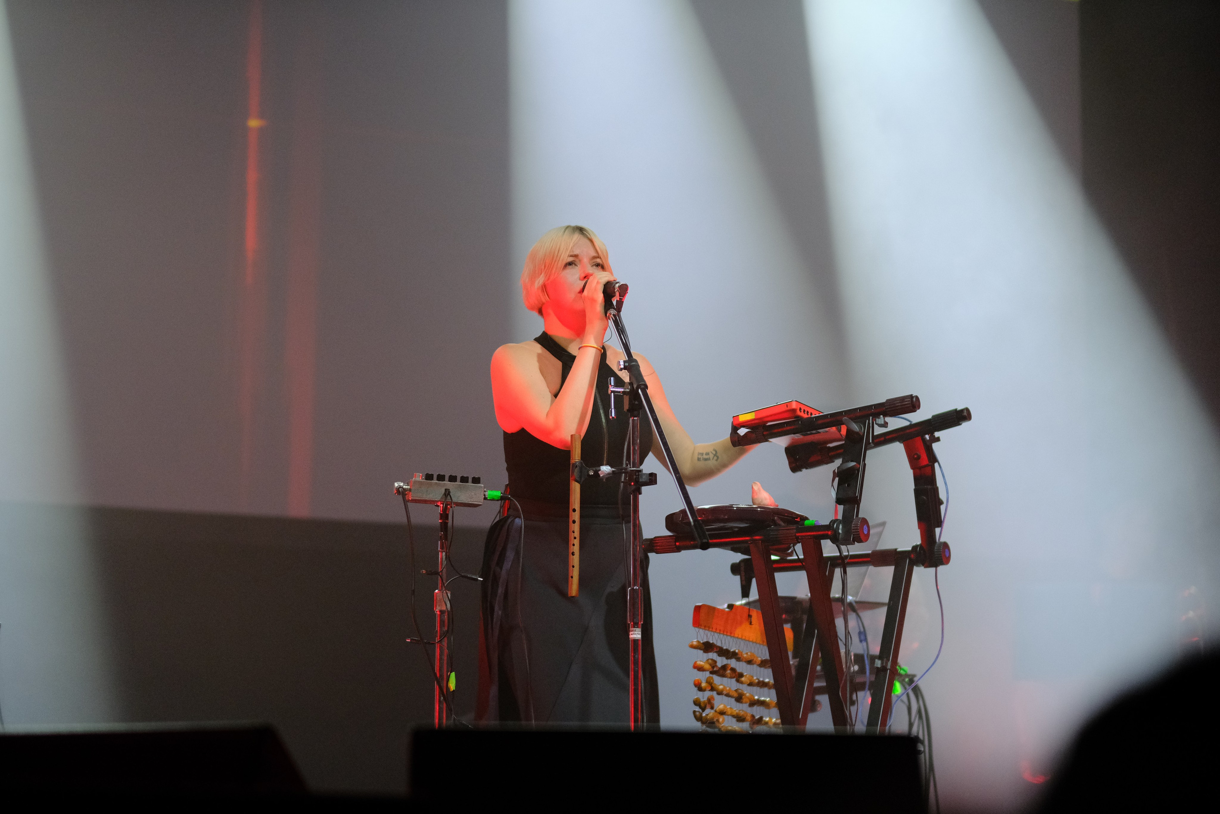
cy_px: 407
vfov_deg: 16.3
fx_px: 2847
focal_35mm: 84
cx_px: 610
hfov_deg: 24.2
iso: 1600
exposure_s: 1/800
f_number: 1.6
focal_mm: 56
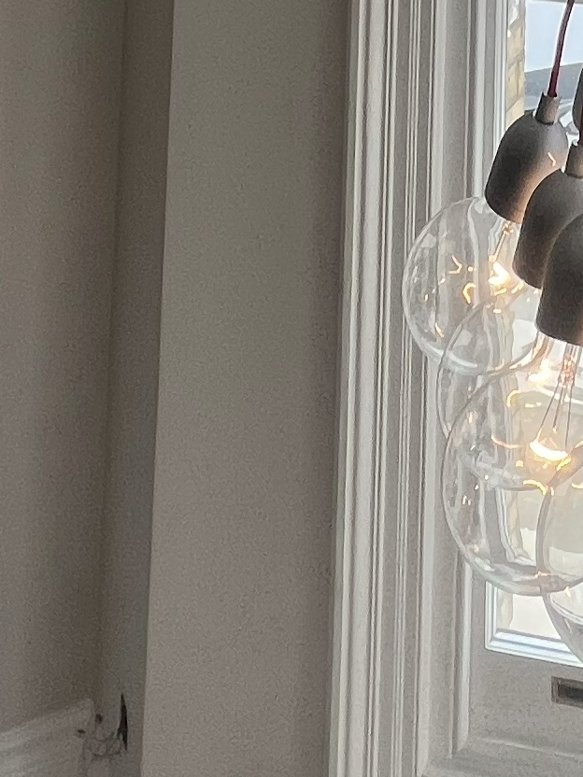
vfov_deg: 21.2
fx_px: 1415
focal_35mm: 63
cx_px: 683
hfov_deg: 21.7
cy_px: -600
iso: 32
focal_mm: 1.57
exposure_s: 1/233
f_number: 1.8
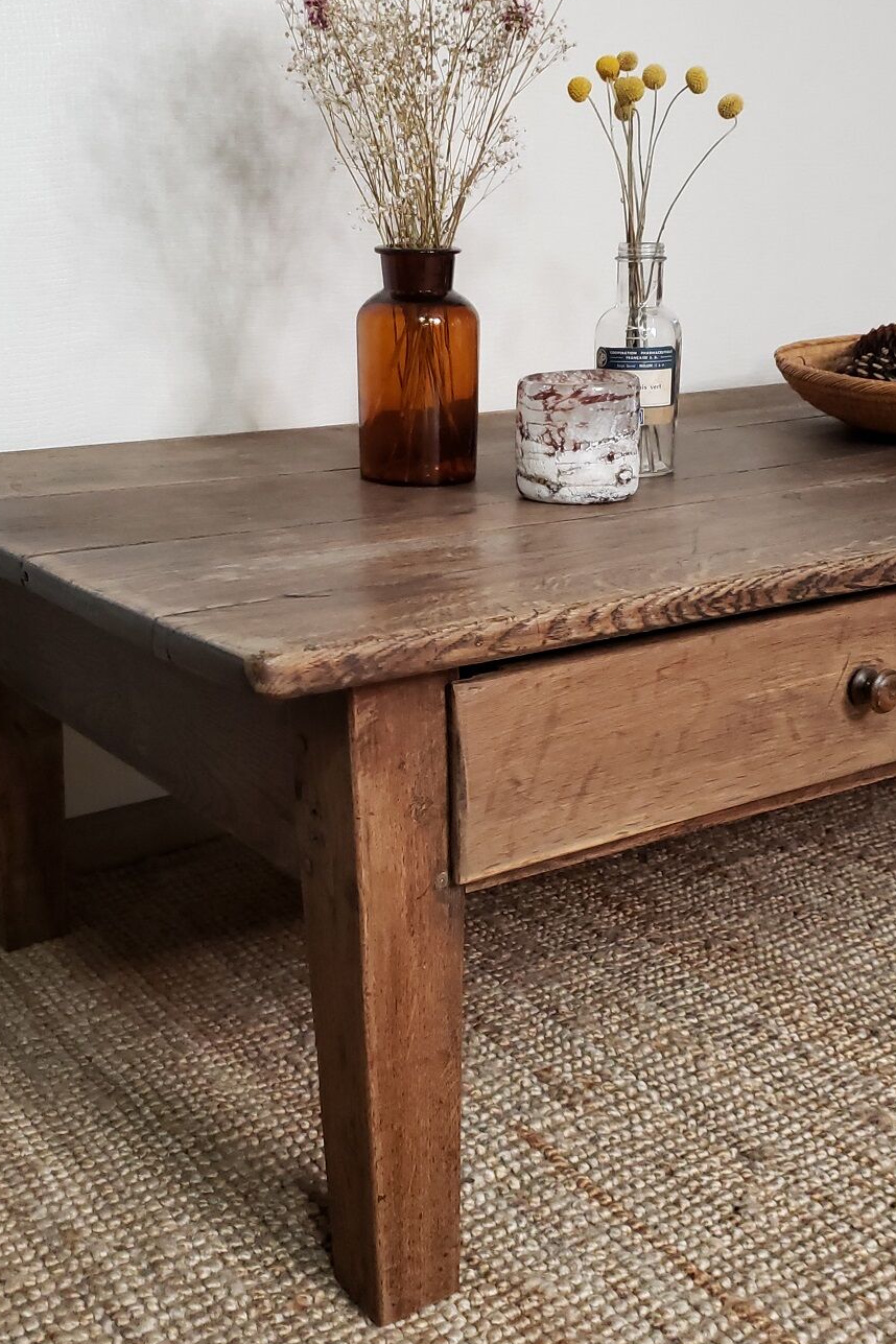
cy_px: 664
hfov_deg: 46.4
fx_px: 1045
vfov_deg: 65.5
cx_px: 480
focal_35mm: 28
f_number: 1.5
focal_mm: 4.3
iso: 320
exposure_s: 1/50
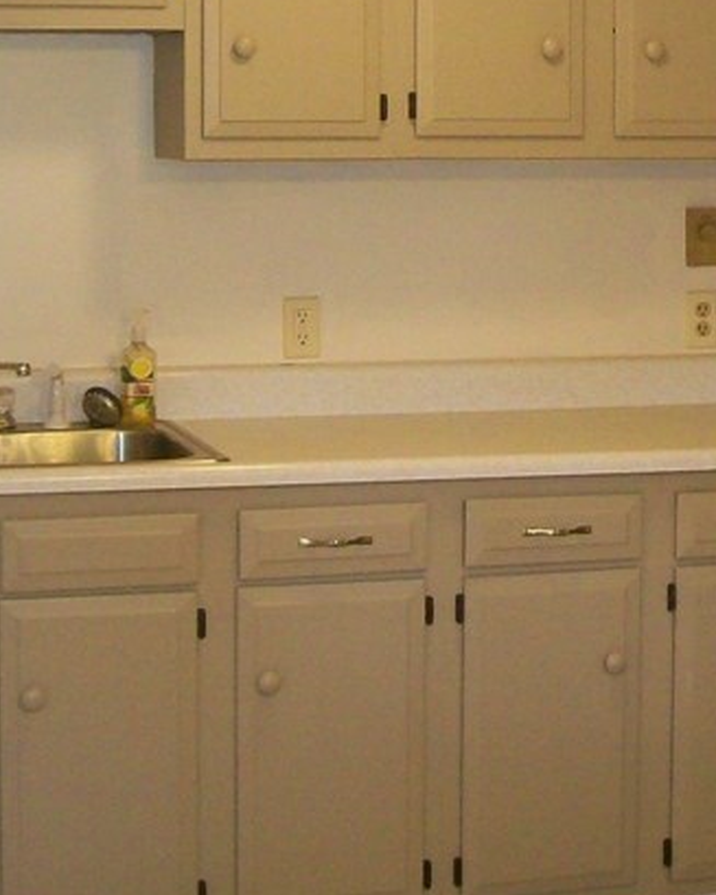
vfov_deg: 21.5
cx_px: 508
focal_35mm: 88
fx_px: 2332
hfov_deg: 17.4
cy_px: 182
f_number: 2.7
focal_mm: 6
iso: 200
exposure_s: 1/64
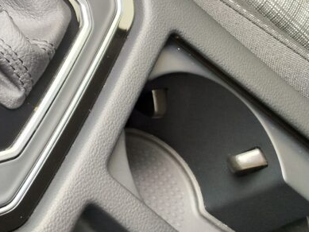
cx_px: -166
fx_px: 634
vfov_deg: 18.8
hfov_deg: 22.2
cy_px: -91
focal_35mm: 71
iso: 523
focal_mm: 7.01
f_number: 1.69
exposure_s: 1/46.7
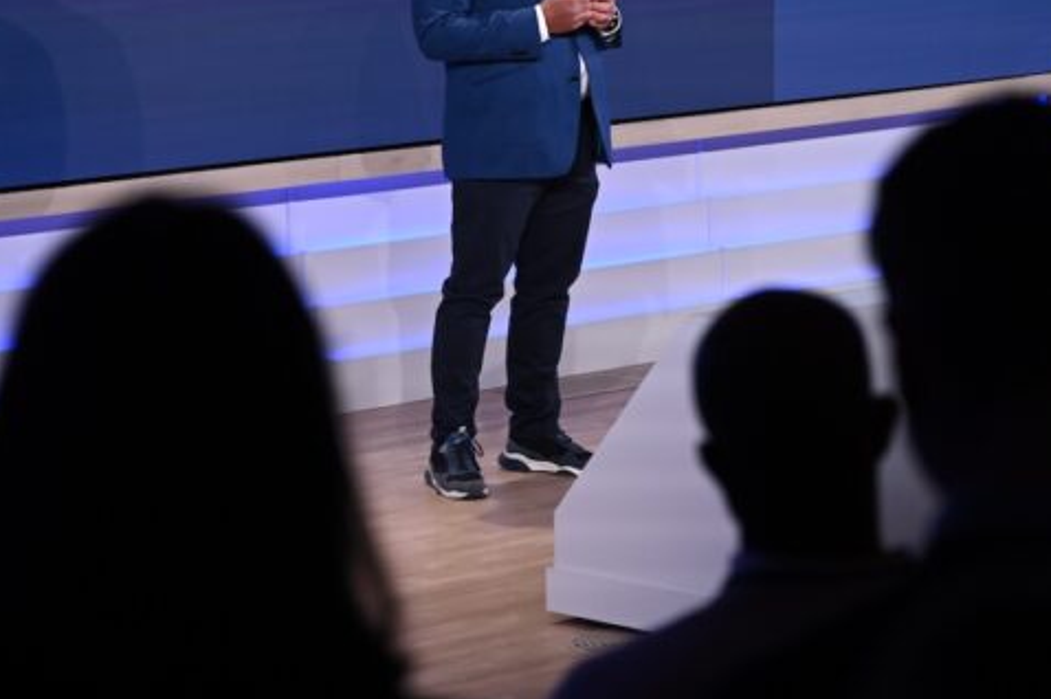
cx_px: 413
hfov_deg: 13.7
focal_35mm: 150
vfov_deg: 9.1
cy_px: 199
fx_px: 4376
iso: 640
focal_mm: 70
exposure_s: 1/125
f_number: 2.8
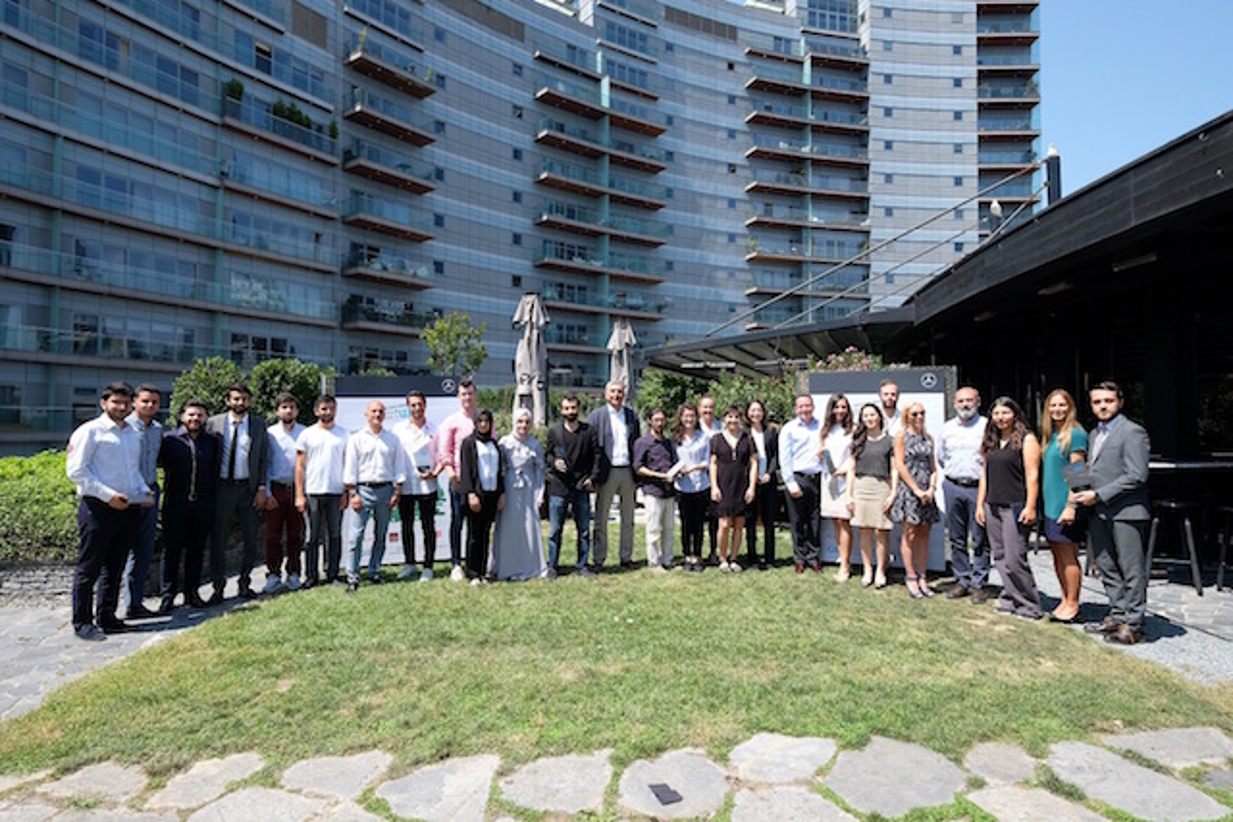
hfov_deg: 86.9
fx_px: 651
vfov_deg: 64.6
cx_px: 616
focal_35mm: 19
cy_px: 411
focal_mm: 12.6
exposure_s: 1/900
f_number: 7.1
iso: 800
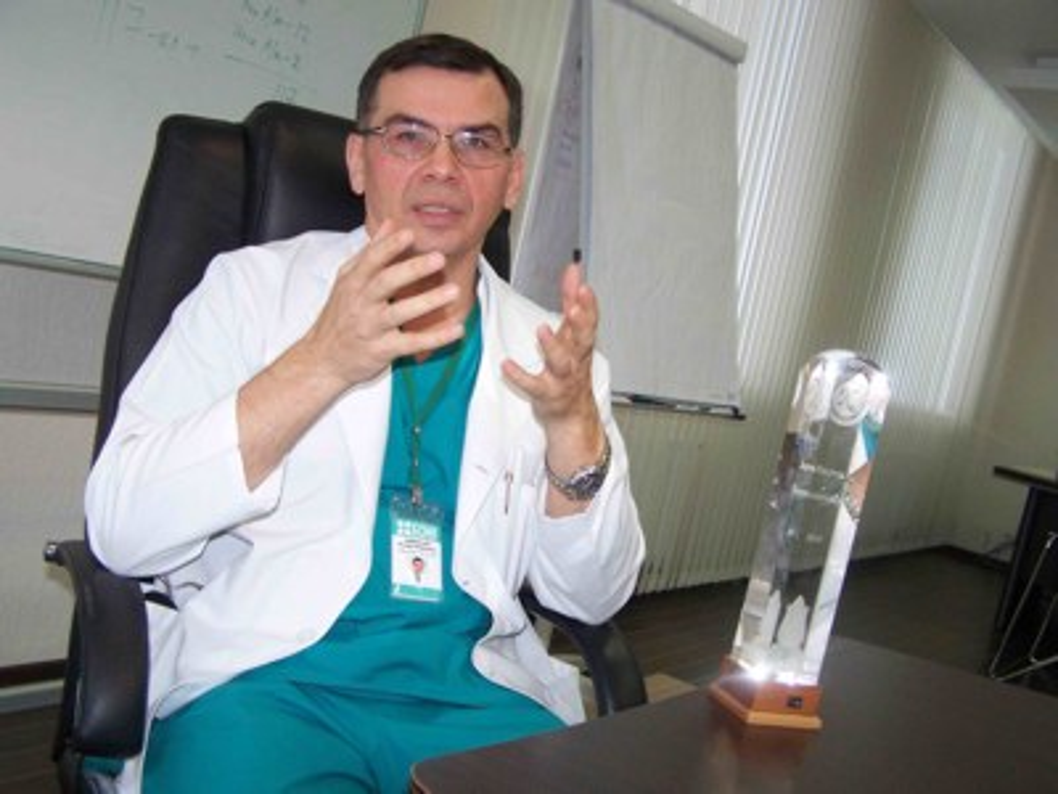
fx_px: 1161
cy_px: 397
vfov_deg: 37.7
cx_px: 529
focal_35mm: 38
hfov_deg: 49.0
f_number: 2.8
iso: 140
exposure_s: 1/60
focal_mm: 6.3
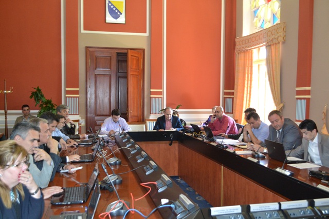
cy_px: 110
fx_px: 302
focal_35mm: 33
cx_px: 164
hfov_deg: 57.2
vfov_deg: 40.0
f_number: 4
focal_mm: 22
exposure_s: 1/60
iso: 2000
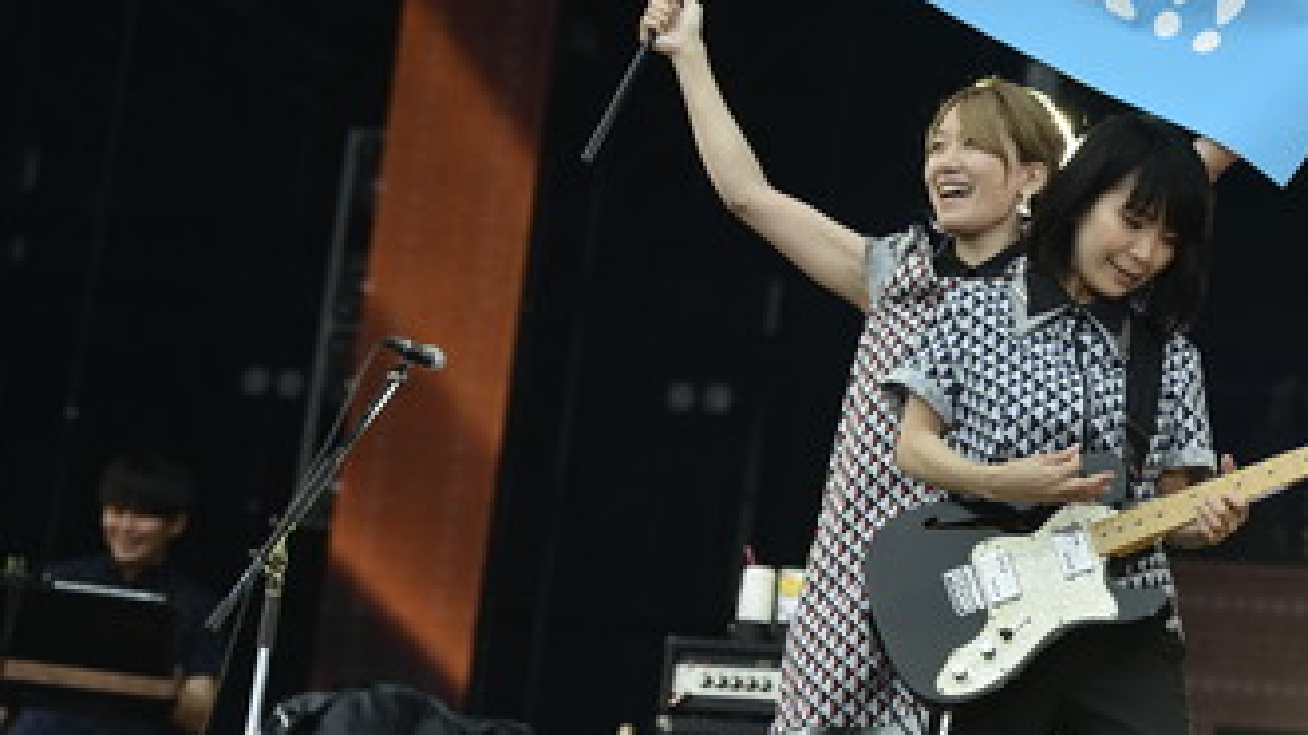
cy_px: 312
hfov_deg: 11.3
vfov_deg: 6.4
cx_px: 1075
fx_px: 6588
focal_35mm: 190
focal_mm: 100
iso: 800
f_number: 3.5
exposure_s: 1/3200
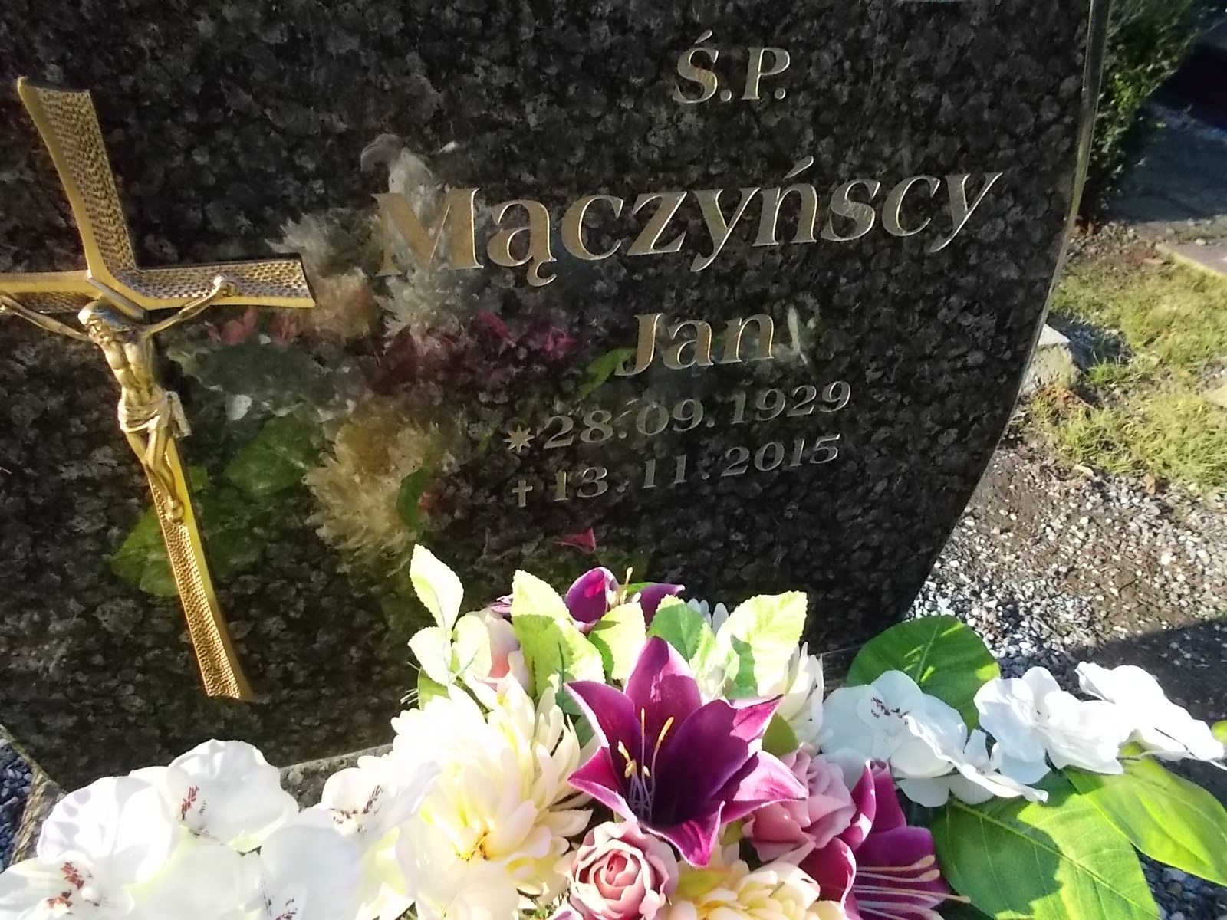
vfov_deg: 53.1
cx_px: 614
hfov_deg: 67.3
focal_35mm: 26
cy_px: 460
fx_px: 922
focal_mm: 4.6
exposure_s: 1/125
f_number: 8
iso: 400
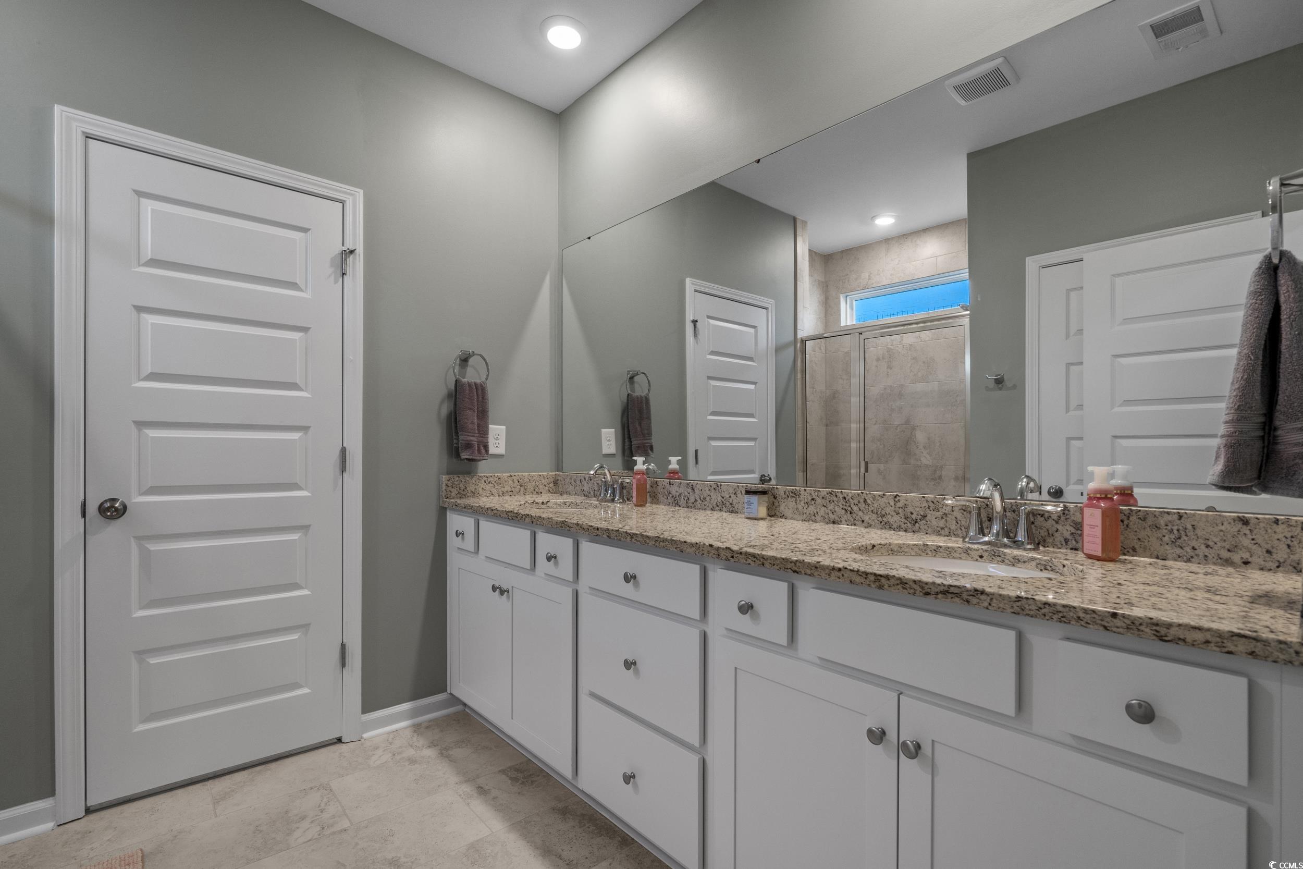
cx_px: 652
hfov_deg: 96.7
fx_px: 579
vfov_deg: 73.8
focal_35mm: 16
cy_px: 434
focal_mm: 16
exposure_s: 1/15
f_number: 8
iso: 1000
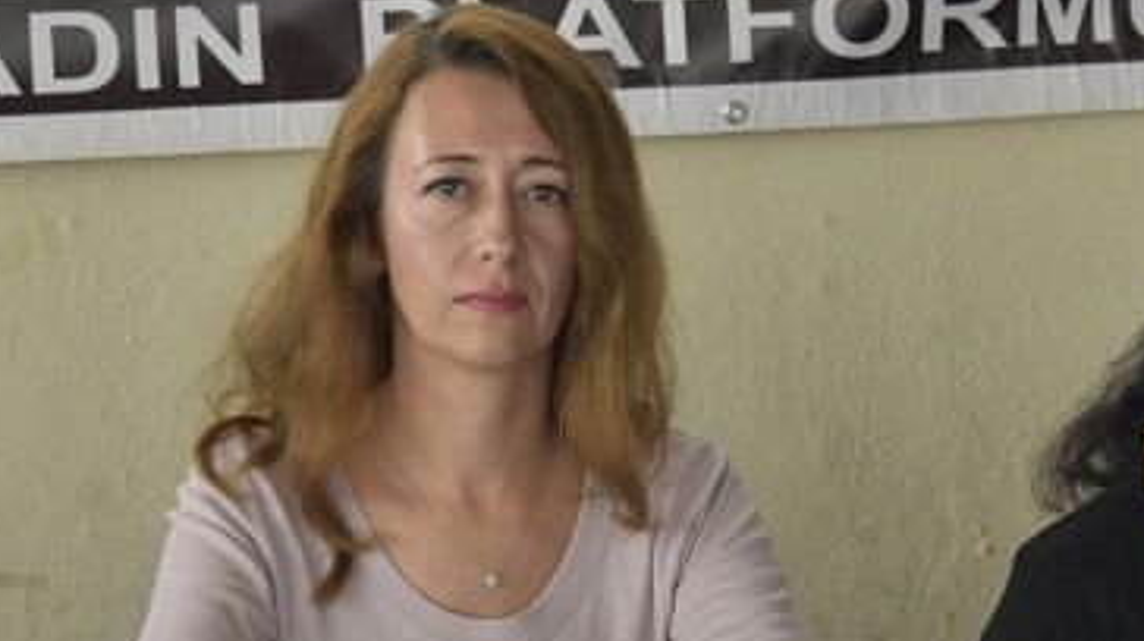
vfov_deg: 6.4
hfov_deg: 11.3
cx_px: 427
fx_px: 5763
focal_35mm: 190
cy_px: 294
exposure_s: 1/160
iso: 800
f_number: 5.6
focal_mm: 55
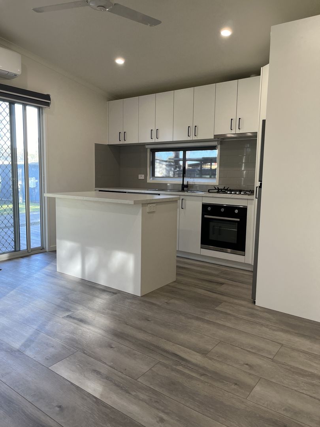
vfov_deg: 67.3
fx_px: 320
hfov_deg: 53.1
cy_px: 214
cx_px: 160
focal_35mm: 26
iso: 64
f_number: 1.6
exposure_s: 1/100
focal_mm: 5.1
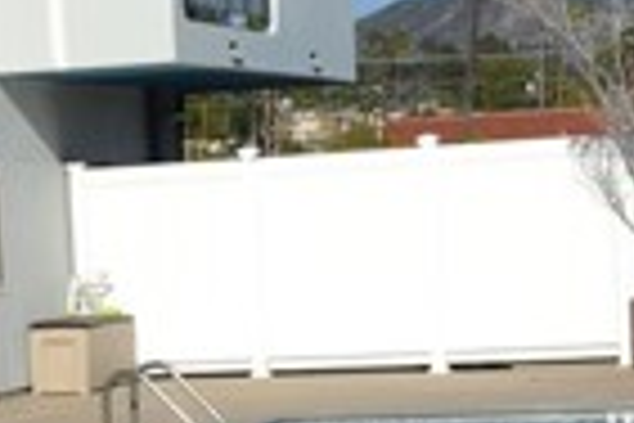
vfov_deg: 9.9
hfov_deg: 15.0
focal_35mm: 136
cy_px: 515
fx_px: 2395
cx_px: 135
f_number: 9
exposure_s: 1/320
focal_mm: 20
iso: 100
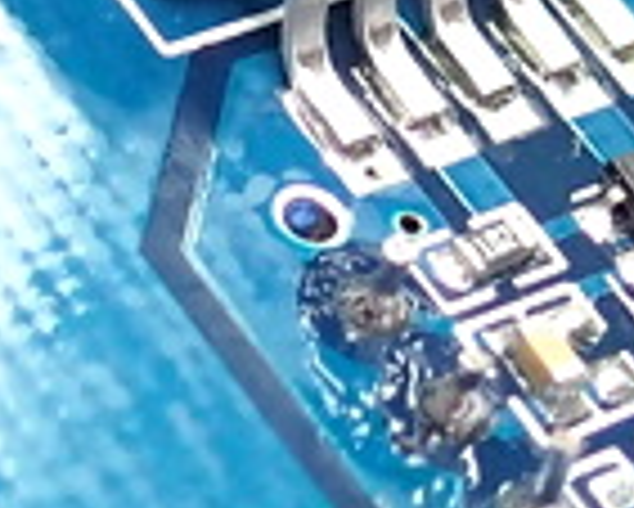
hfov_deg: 9.1
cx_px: 166
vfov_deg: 7.3
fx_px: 3999
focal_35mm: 213
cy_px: 202
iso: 400
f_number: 2.3
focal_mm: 5.5
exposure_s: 1/125
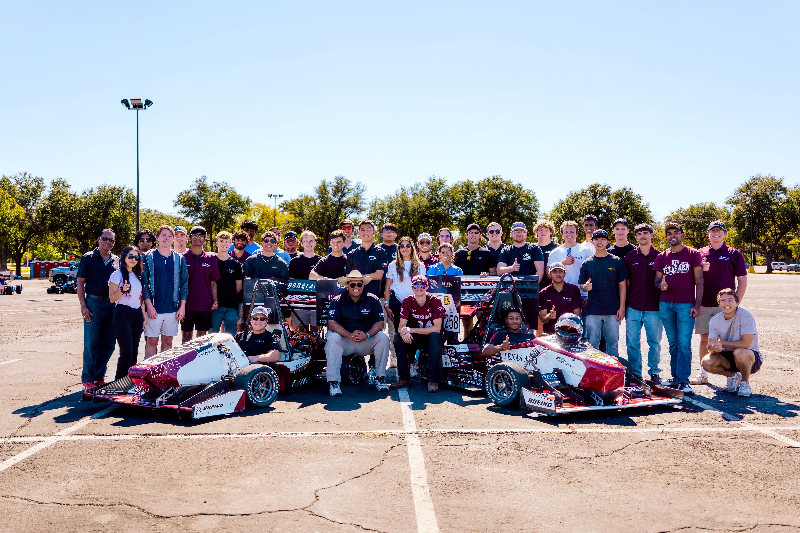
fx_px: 778
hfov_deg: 54.4
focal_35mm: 35
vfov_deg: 37.9
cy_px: 266
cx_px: 400
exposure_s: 1/1600
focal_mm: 35
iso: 50
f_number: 2.8
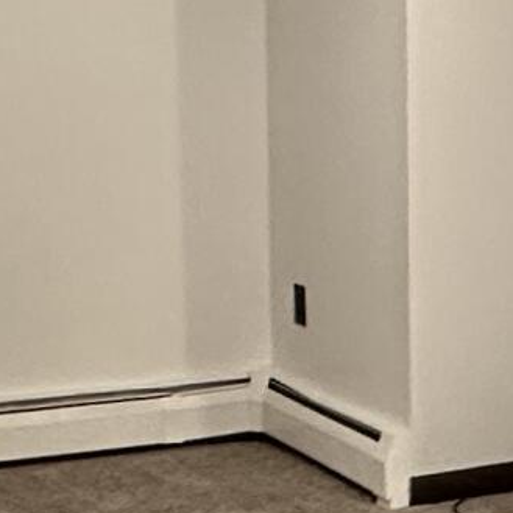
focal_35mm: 113
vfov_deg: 15.4
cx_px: 413
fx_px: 1895
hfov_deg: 15.3
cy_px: 293
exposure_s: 1/60
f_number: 2.2
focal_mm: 2.22
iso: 640
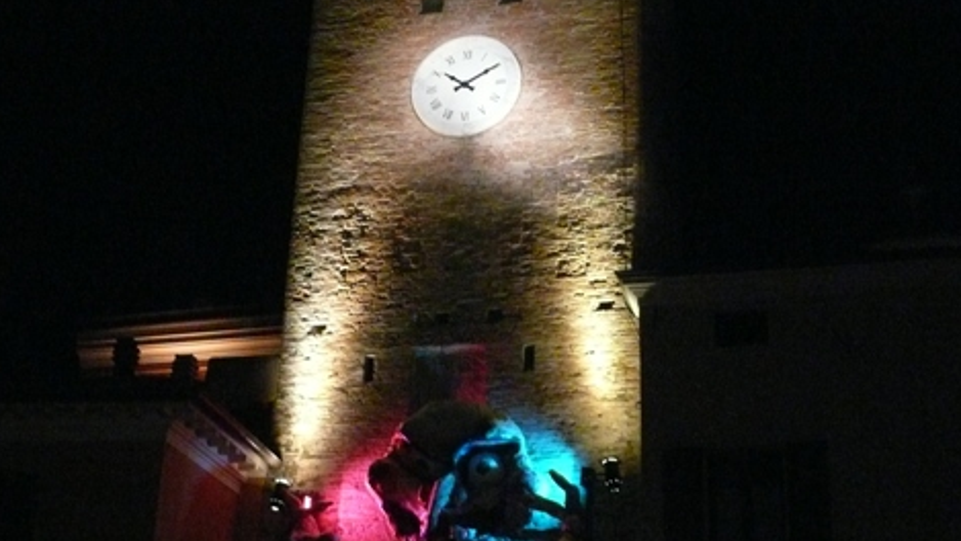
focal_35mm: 52
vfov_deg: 23.0
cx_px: 482
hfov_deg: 39.9
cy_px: 316
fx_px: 1325
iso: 800
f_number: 2.8
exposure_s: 1/30
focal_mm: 7.4
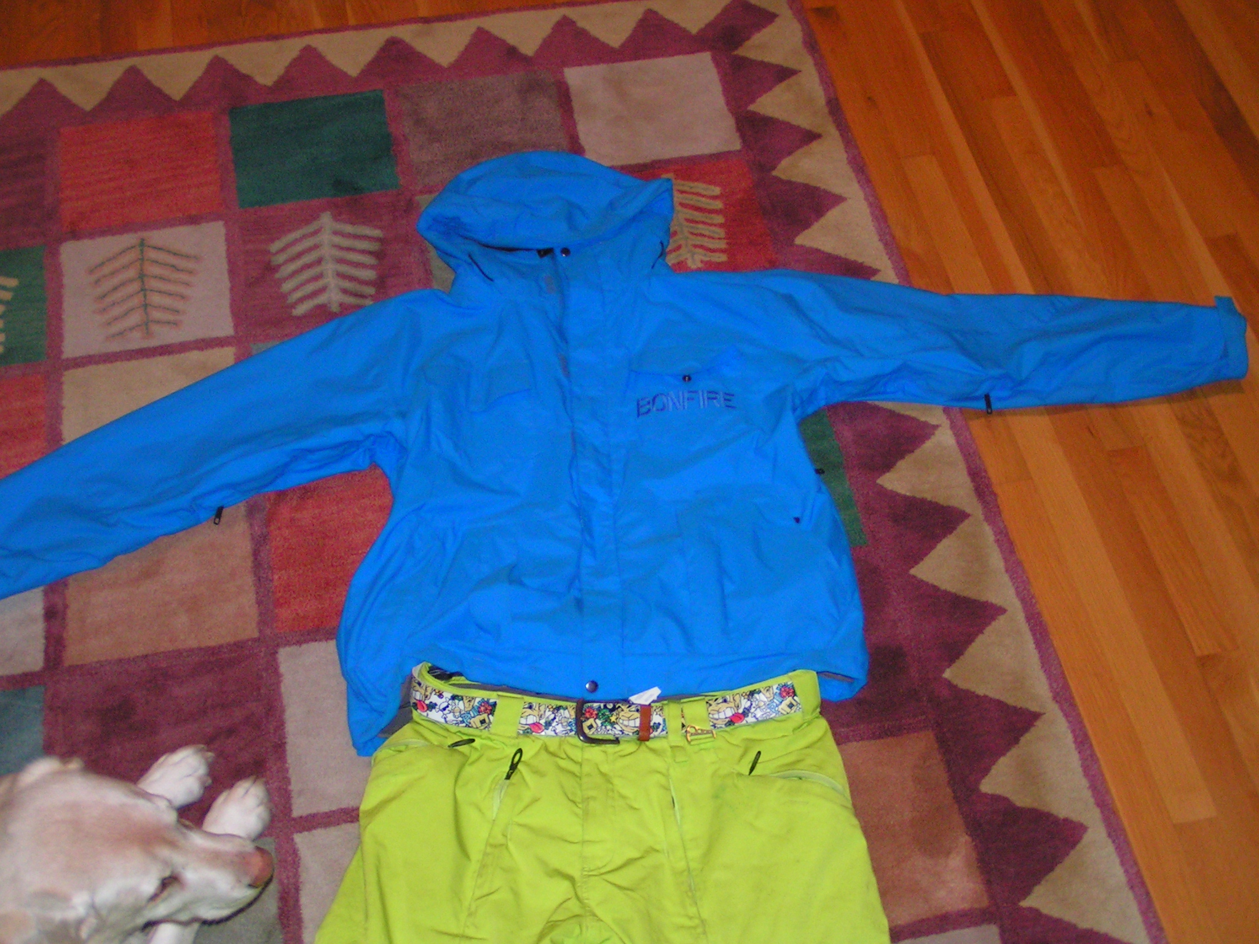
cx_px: 630
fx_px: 1709
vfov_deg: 30.9
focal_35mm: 47
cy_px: 472
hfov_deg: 40.4
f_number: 2.8
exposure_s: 1/50
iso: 200
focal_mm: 7.3
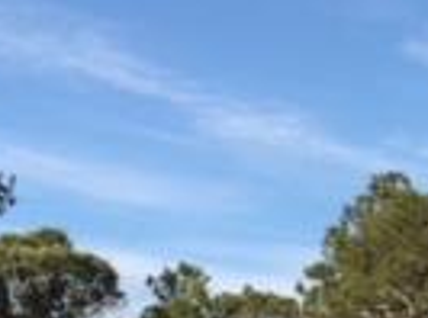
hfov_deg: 13.2
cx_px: 685
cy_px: 402
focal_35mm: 140
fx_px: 1726
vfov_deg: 10.3
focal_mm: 4.15
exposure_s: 1/1163
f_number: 2.2
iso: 32
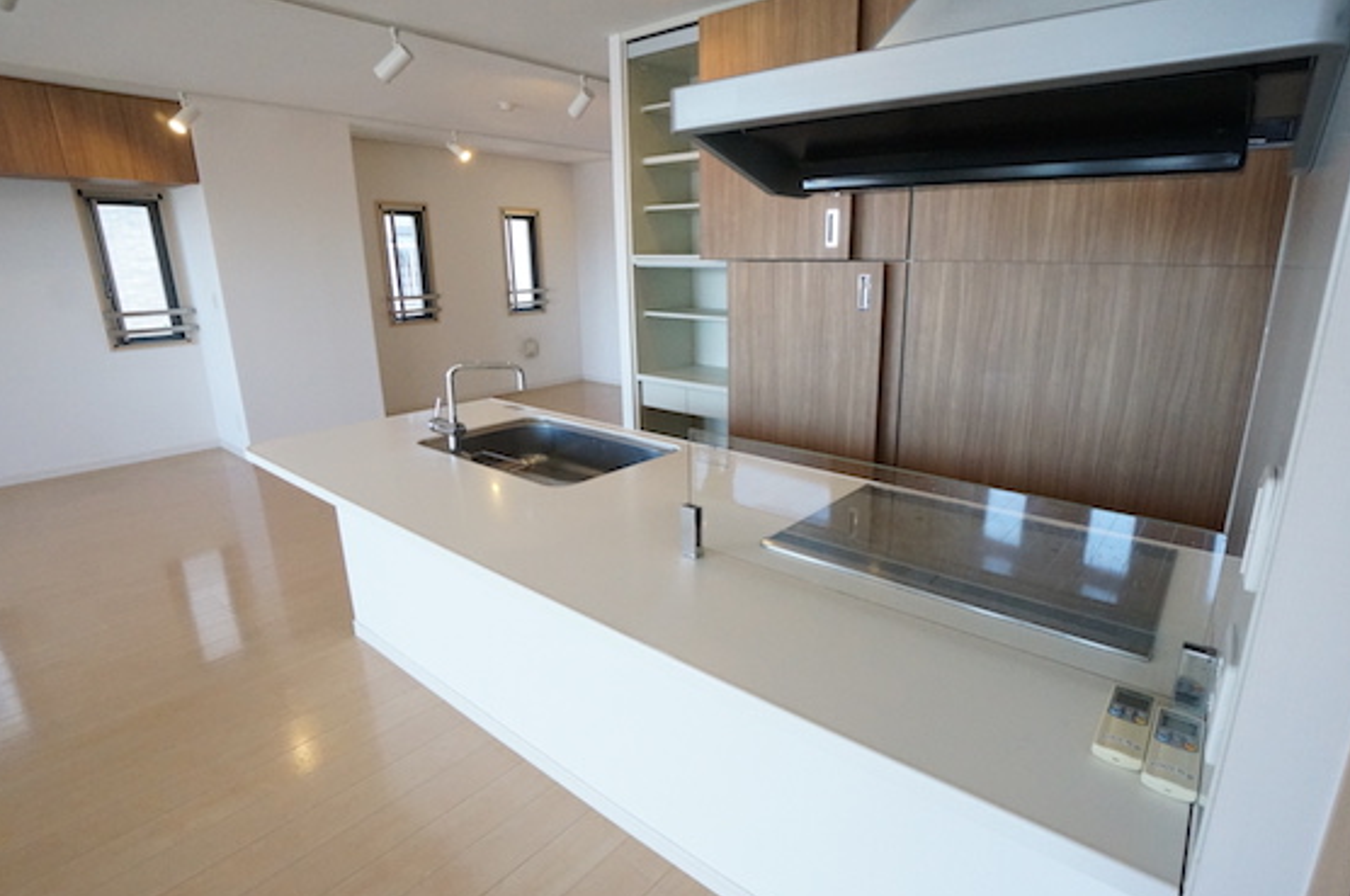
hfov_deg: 93.0
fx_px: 637
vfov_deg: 70.3
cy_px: 447
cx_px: 748
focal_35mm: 17
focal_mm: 10
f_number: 6.3
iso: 3200
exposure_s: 1/160
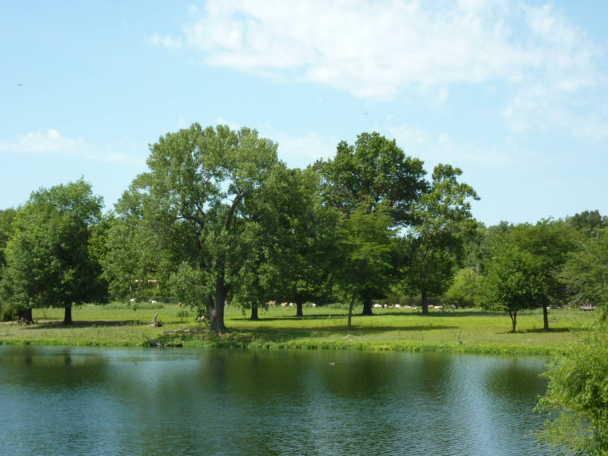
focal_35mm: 72
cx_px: 304
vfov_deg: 20.4
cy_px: 228
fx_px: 1265
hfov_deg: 27.0
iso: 100
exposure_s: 1/500
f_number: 4.1
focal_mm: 11.9
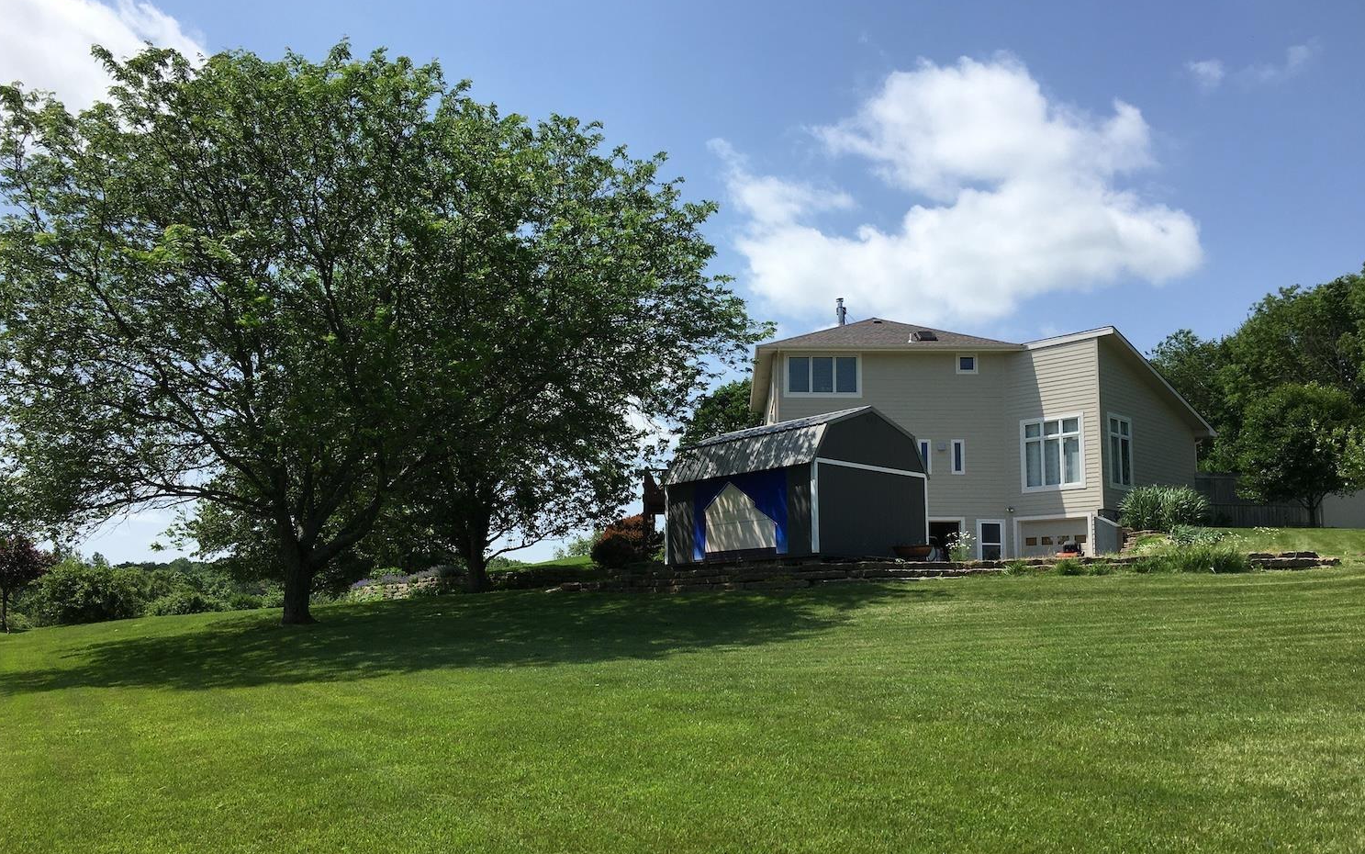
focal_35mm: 31
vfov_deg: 40.6
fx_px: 1153
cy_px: 478
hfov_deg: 61.2
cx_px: 679
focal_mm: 4.15
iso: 25
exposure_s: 1/1972
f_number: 2.2
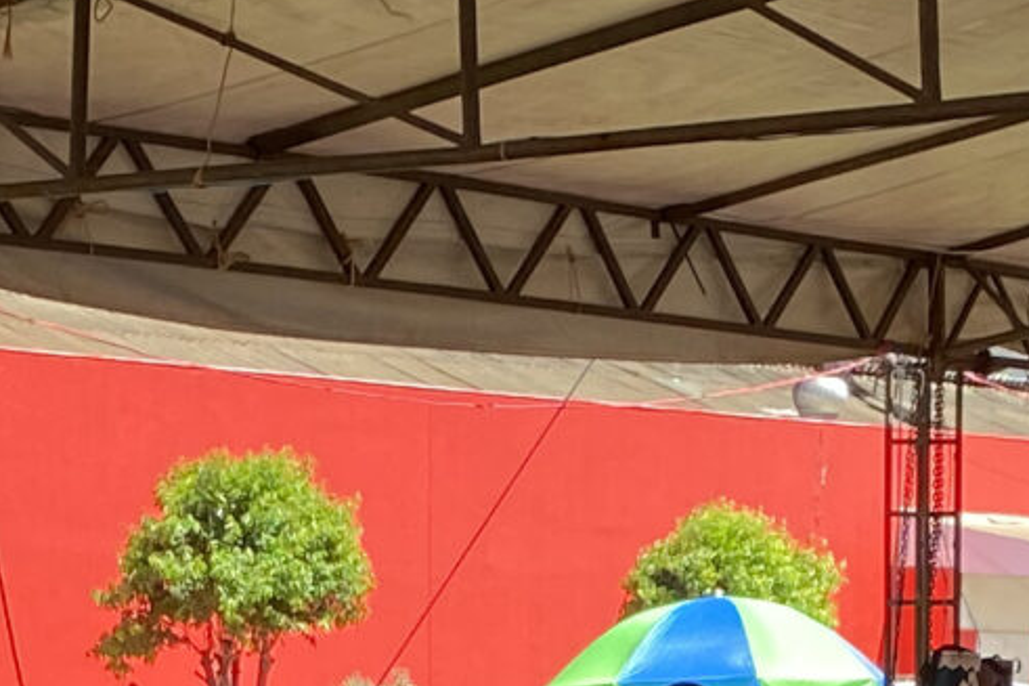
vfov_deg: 8.8
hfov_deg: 14.5
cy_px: 1664
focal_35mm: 141
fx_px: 4029
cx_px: 719
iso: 32
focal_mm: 4.25
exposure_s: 1/279
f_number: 1.8
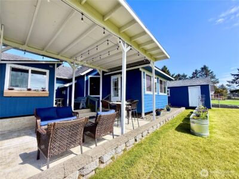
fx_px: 97
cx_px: 120
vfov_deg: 85.7
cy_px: 90
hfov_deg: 102.1
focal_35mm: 14
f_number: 2.2
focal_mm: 2.22
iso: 50
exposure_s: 1/1285
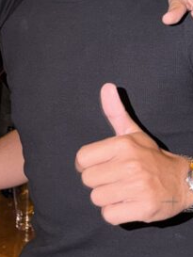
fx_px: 669
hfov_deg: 16.2
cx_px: 22
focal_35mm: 90
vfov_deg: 21.7
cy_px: 88
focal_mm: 6.76
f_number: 1.78
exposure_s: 1/4
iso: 80
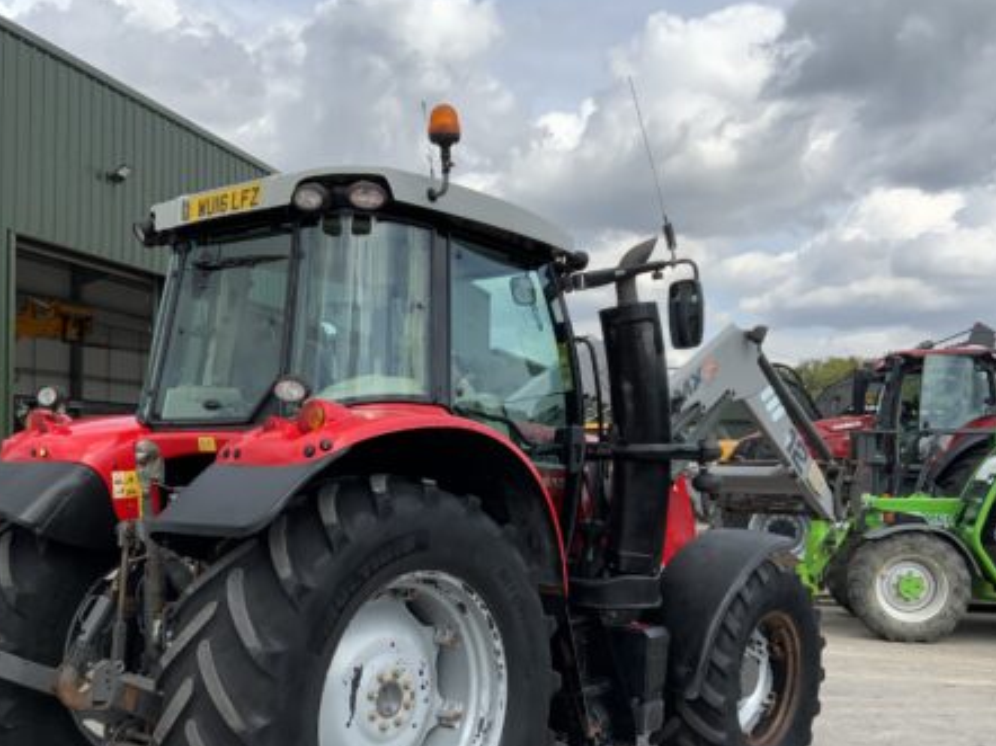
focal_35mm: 42
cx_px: 469
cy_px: 494
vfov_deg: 34.0
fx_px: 1208
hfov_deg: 44.8
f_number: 1.8
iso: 16
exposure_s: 1/1342
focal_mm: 3
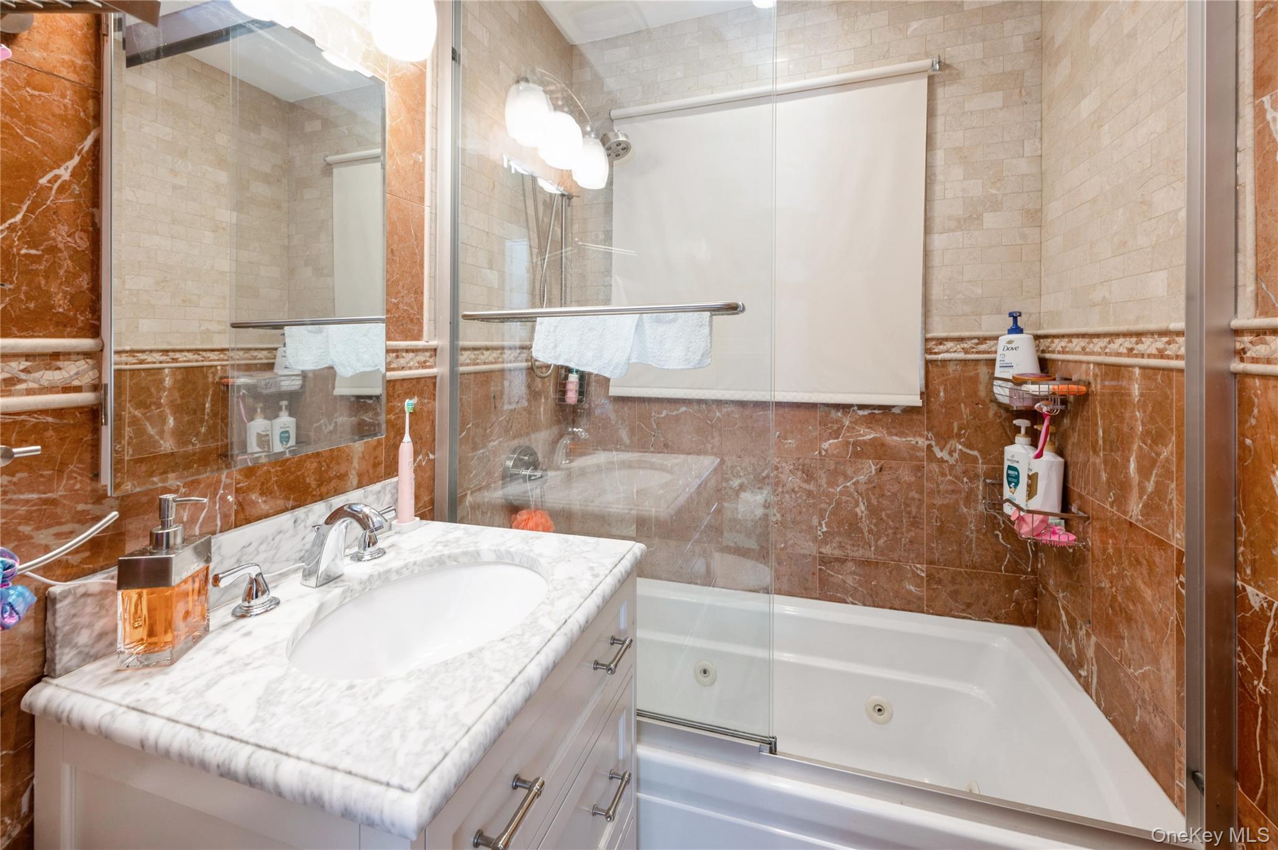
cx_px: 639
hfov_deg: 104.3
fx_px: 497
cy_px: 425
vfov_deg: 81.1
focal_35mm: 14
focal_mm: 14
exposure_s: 1/6
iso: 200
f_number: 11
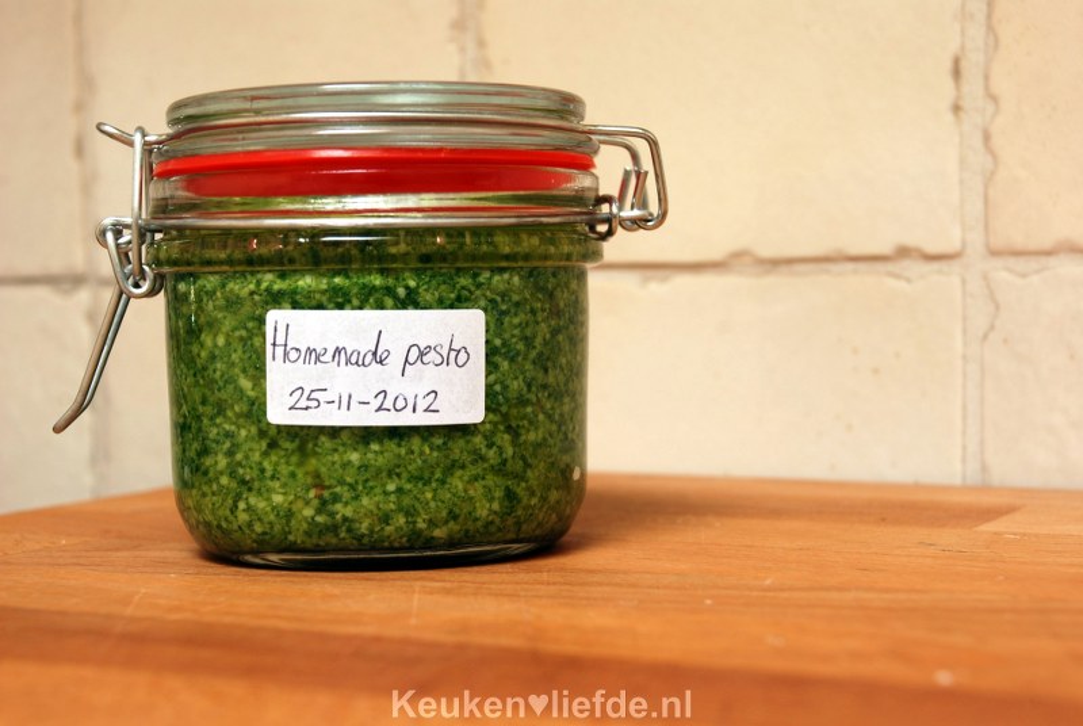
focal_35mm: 72
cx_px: 542
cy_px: 363
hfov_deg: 28.0
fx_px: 2169
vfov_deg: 19.0
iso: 100
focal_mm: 48
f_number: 7.1
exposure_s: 1/3
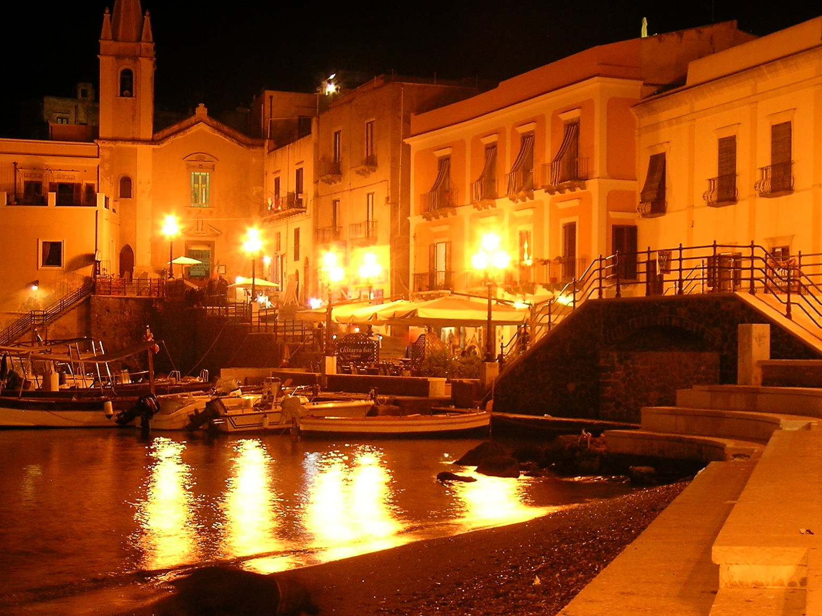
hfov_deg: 29.7
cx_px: 514
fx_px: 1543
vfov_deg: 22.5
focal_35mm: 65
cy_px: 374
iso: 100
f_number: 3.6
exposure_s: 1
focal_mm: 8.7
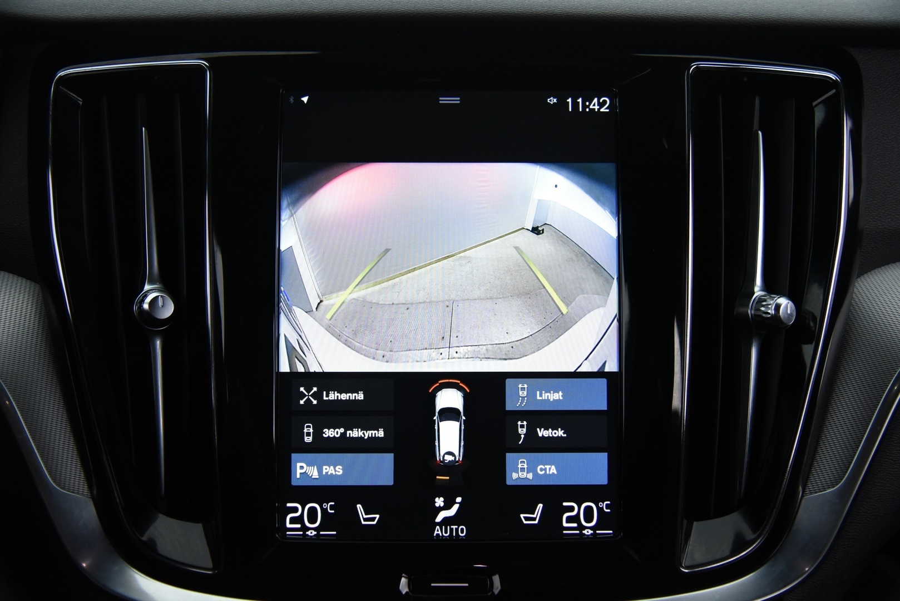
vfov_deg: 35.1
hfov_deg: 50.7
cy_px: 300
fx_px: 950
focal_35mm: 38
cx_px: 450
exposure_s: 1/60
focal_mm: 38
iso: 4000
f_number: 4
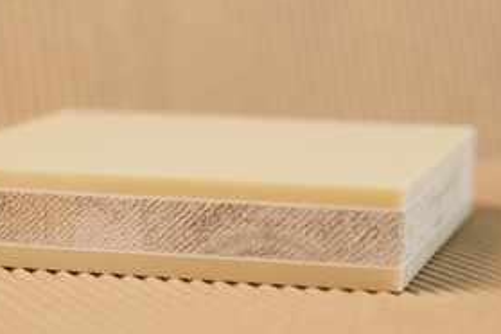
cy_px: 235
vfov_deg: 10.2
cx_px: 178
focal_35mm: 134
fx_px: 1865
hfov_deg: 15.3
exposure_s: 1/125
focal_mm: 55
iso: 400
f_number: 4.5
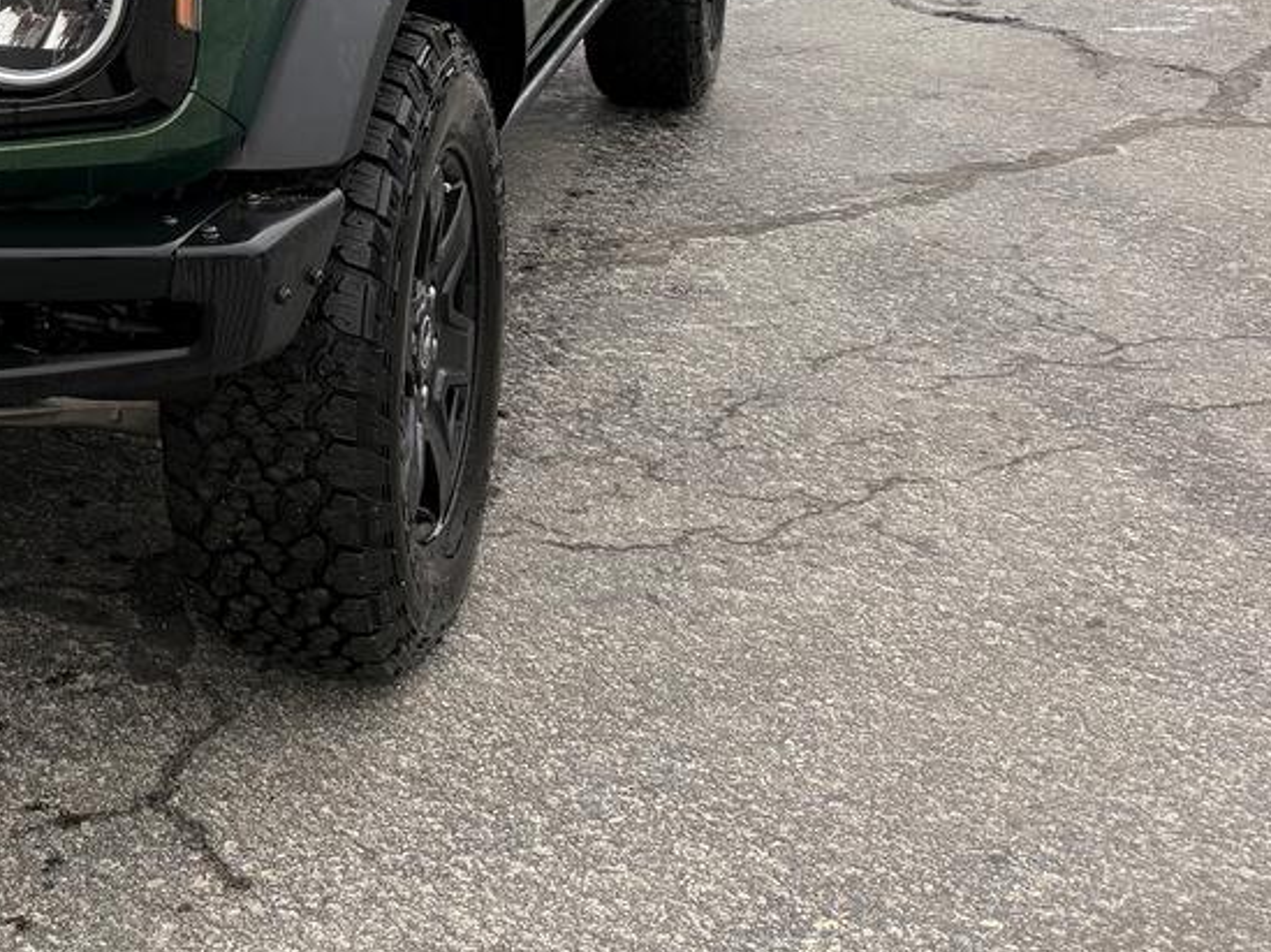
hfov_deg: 31.0
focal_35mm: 56
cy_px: -72
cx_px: -88
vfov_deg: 24.5
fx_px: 2055
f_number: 1.78
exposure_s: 1/555
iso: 100
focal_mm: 6.76
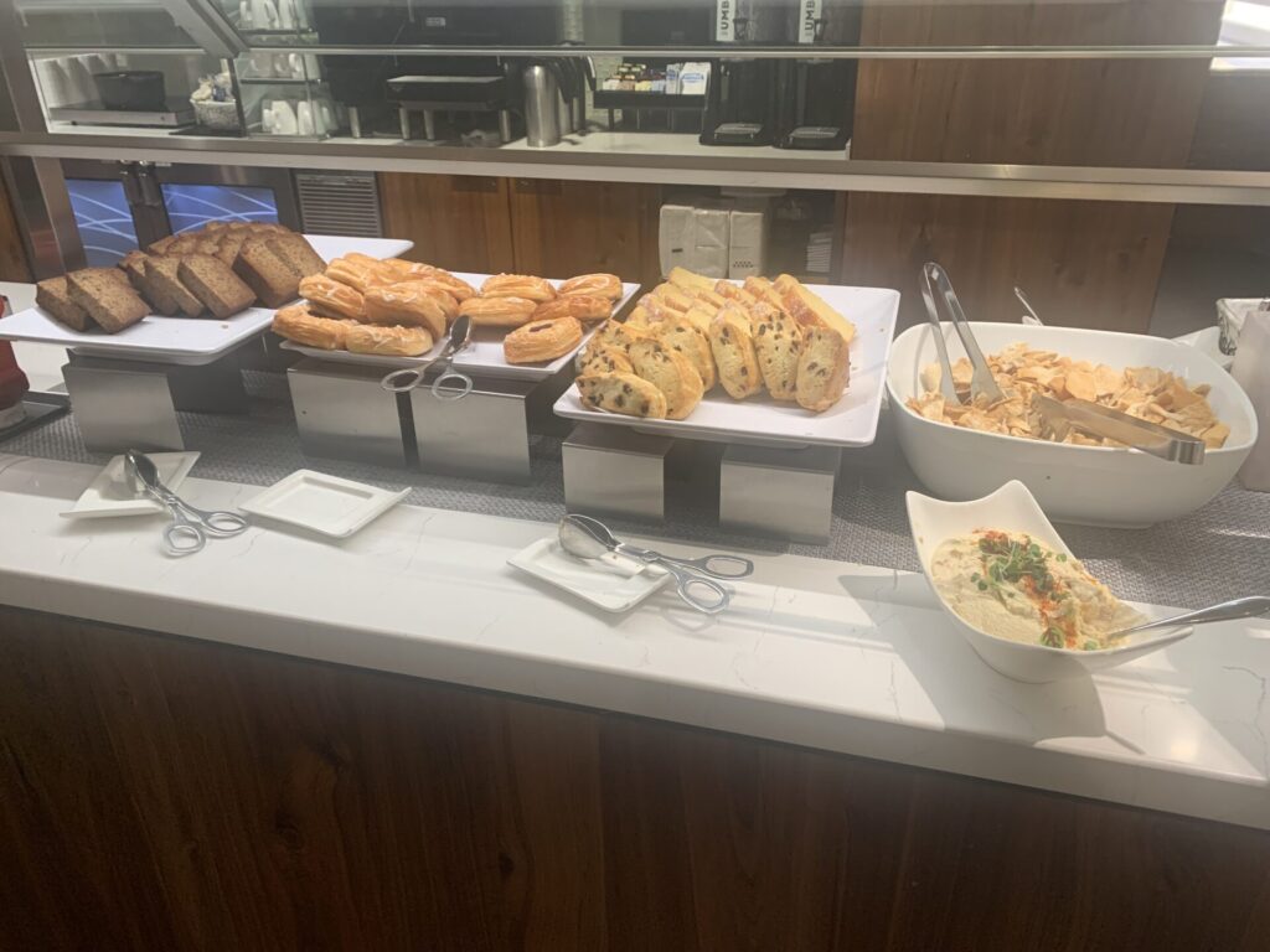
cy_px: 476
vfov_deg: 53.1
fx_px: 954
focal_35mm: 26
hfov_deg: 67.3
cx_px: 635
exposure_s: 1/60
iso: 100
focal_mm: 4.25
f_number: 1.8
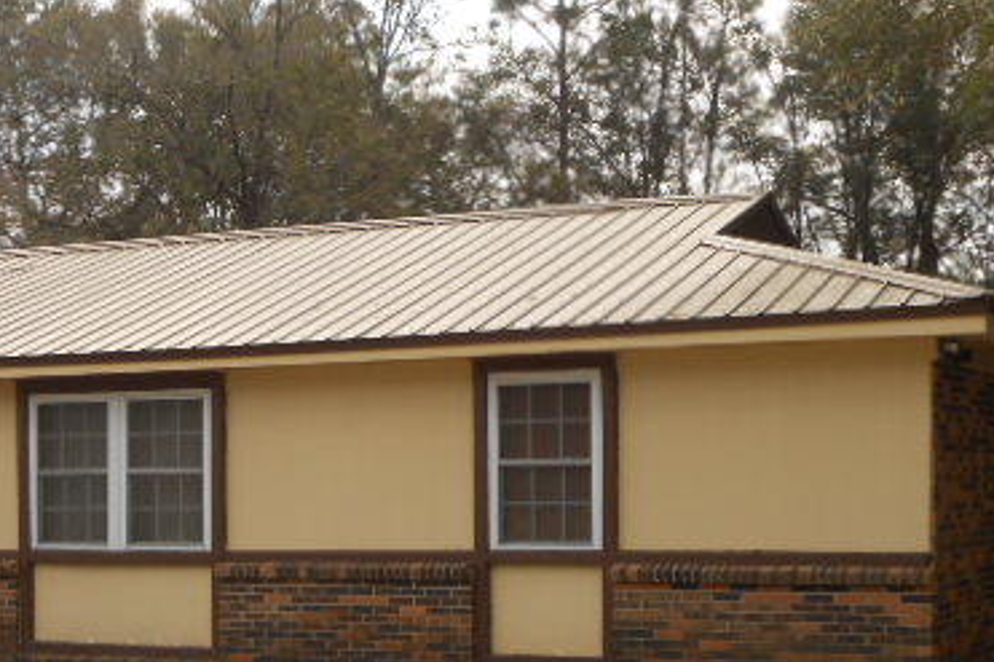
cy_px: 600
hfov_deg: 25.2
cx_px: 188
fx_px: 2180
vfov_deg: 17.0
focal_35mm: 79
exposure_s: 1/250
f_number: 4.5
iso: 80
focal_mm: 7.8
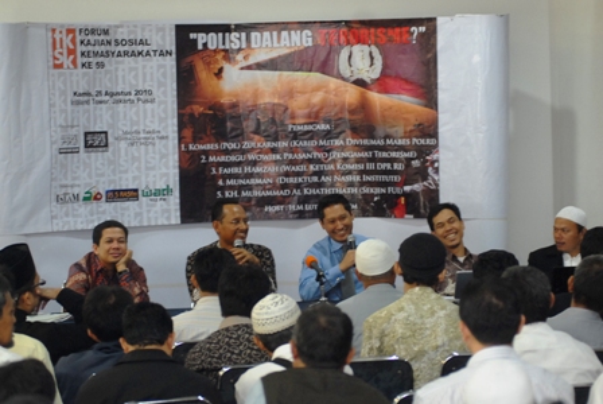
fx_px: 2013
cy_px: 202
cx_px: 302
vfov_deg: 11.5
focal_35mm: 120
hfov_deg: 17.0
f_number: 3.2
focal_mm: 80
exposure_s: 1/30
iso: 400
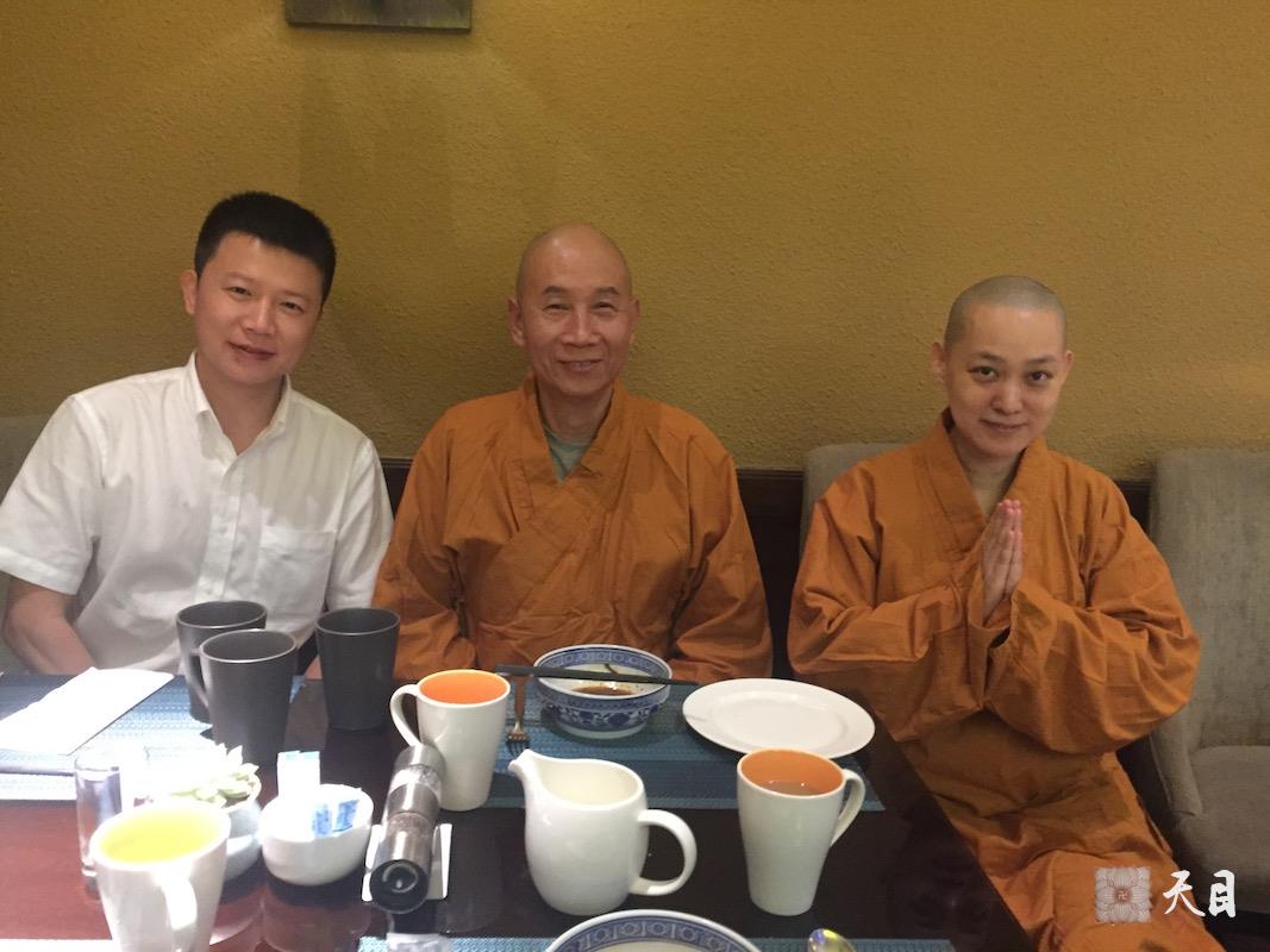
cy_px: 476
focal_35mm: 29
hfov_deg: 61.7
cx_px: 635
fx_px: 1064
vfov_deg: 48.2
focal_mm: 4.15
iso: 500
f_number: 2.2
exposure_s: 1/17
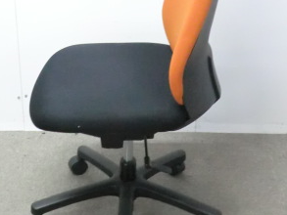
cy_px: 63
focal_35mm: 83
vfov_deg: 17.7
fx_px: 688
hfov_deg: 23.5
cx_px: 131
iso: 800
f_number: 3.9
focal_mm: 6.9
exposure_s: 1/25
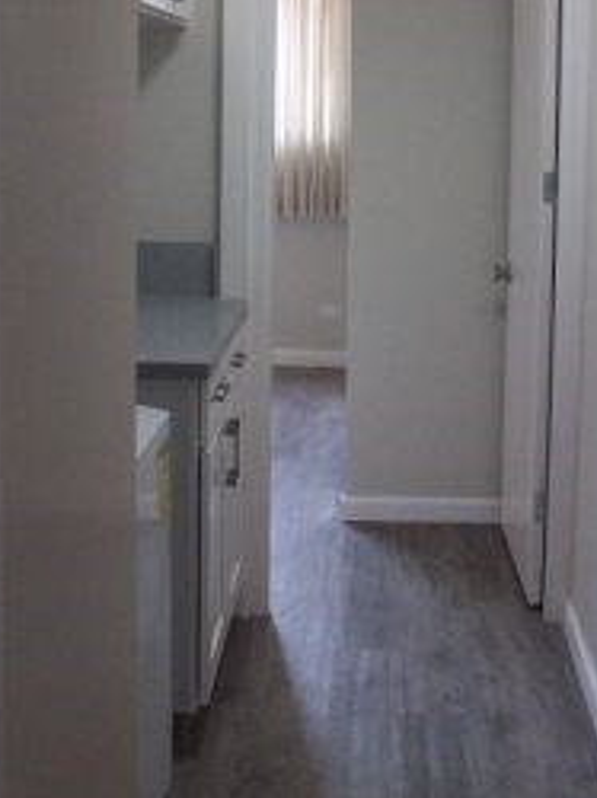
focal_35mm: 61
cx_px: 434
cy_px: 198
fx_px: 1405
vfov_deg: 31.1
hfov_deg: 23.8
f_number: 2.8
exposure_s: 1/128
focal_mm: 5.7
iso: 266
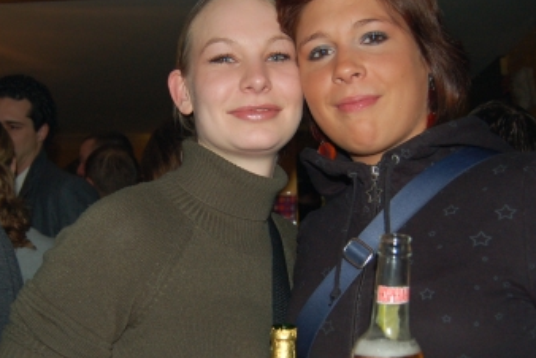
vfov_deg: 28.1
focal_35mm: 48
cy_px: 196
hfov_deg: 40.9
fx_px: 715
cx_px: 219
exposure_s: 1/60
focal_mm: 18
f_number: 3.5
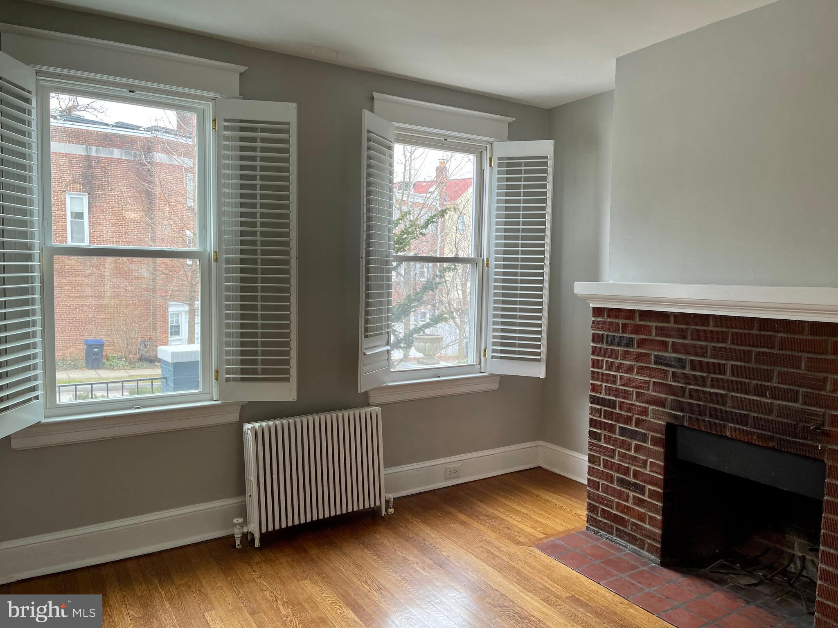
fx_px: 629
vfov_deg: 53.1
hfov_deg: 67.3
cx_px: 419
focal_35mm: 26
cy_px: 314
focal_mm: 5.1
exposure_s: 1/120
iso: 100
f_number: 1.6
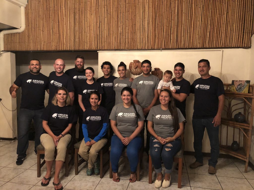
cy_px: 95
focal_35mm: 28
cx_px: 127
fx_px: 205
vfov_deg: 49.7
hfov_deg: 63.4
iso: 125
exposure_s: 1/4
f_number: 1.8
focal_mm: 4
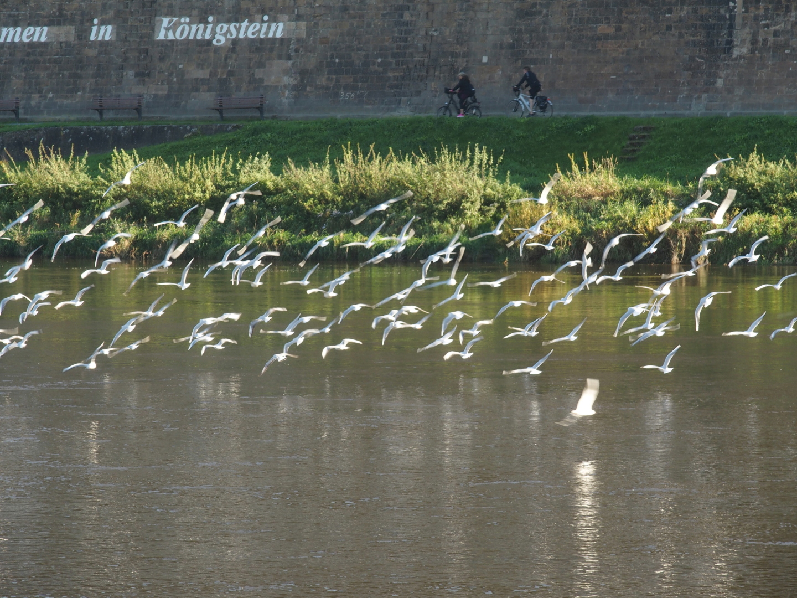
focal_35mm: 220
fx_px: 5065
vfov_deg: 6.8
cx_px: 398
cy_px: 299
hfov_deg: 9.0
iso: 100
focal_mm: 46.7
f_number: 5.6
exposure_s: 1/80
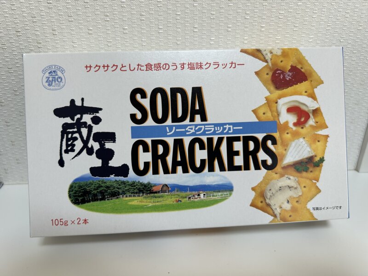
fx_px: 276
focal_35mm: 26
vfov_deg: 53.1
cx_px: 184
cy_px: 138
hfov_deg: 67.3
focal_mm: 5.7
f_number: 1.5
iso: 50
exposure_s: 1/100
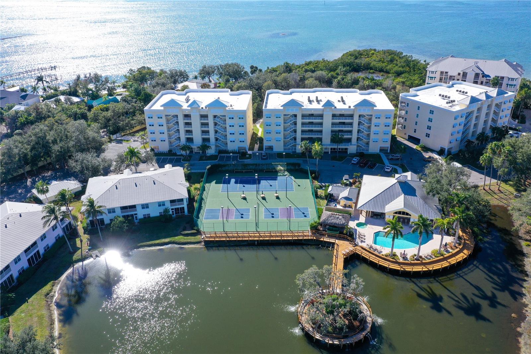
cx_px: 266
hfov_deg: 65.5
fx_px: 413
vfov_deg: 46.4
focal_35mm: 28
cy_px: 177
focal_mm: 10.26
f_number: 5.6
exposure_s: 1/400
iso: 100
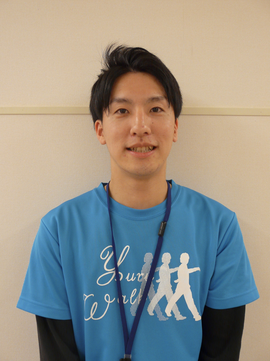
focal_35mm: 32
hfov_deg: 44.2
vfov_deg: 56.8
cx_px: 135
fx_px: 333
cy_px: 180
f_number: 2.8
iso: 200
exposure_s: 1/30
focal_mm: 5.2
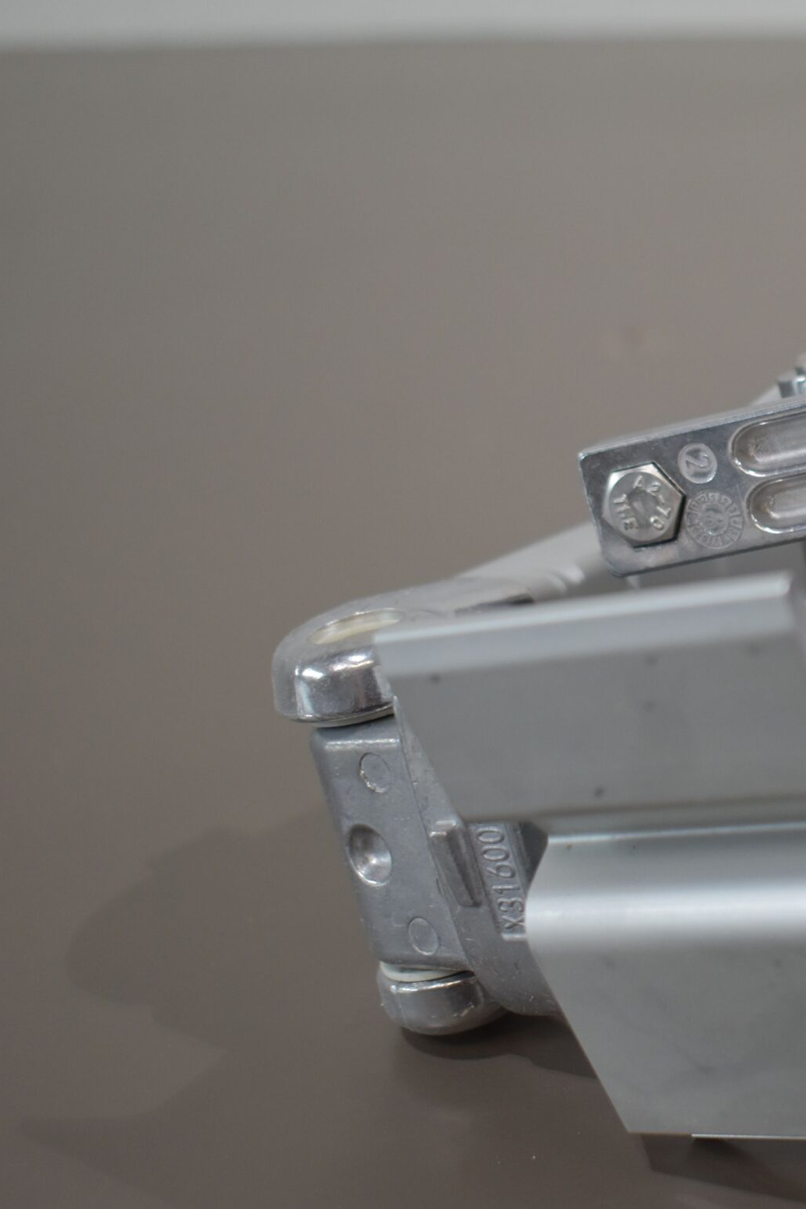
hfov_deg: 20.9
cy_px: 591
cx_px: 875
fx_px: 2077
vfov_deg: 32.5
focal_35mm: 62
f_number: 4
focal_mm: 25
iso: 720
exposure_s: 1/250
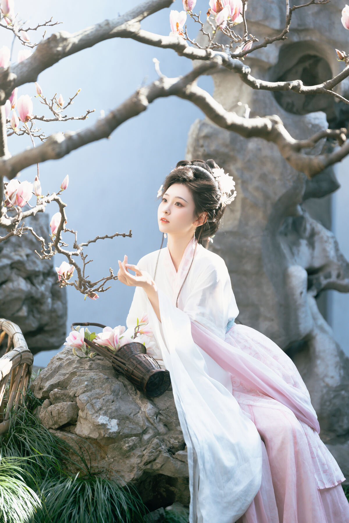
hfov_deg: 11.6
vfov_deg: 17.3
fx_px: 1716
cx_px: 174
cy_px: 262
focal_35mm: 118
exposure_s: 1/1250
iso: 640
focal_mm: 118
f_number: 2.8
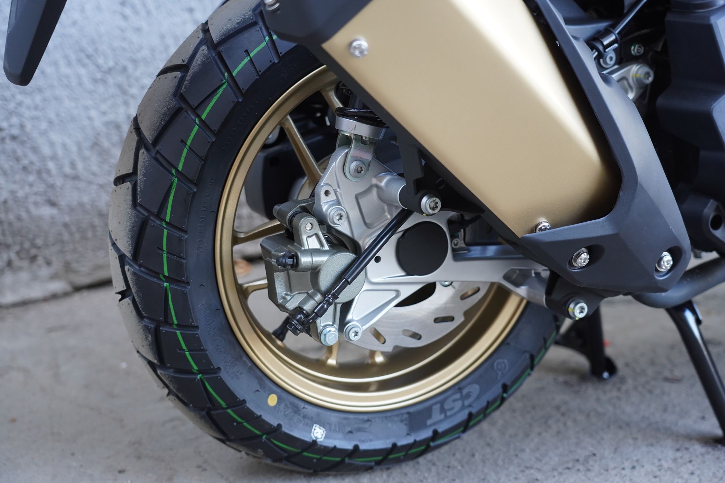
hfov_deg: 32.9
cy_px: 242
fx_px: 1228
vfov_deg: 22.3
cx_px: 362
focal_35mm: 61
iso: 1000
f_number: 4
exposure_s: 1/160
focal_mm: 61
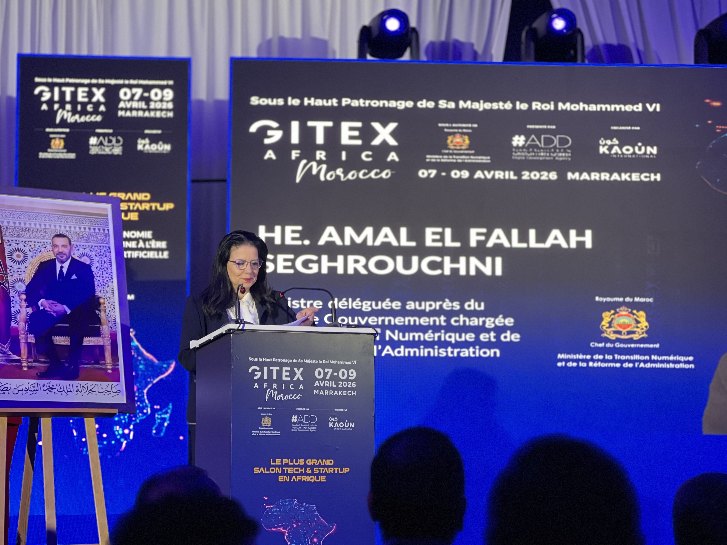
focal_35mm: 83
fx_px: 1743
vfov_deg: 17.8
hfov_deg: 23.6
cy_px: 255
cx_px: 342
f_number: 2.8
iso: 320
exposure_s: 1/40
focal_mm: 9
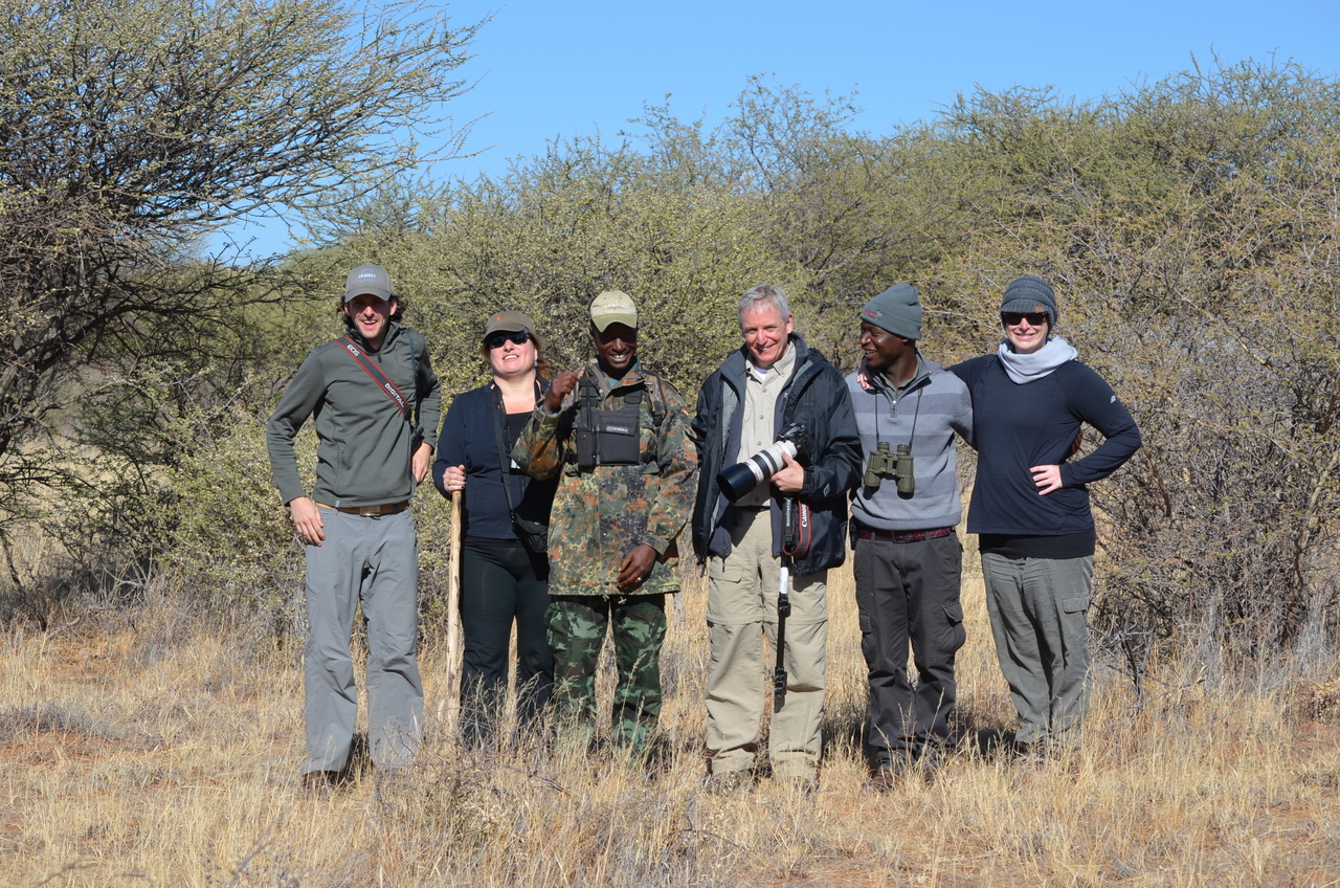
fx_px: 4346
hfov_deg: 17.5
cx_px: 670
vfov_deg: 11.7
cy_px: 444
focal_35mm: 117
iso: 100
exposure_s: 1/250
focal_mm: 78
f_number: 8
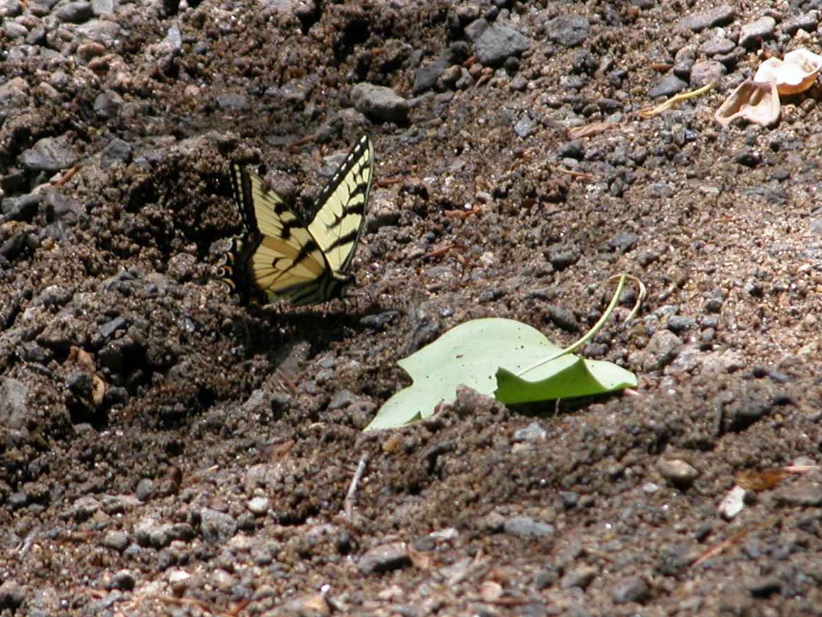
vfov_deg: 4.9
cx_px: 397
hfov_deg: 6.5
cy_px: 302
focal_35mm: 304
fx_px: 7218
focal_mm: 71.2
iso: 100
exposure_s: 1/136
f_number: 4.2
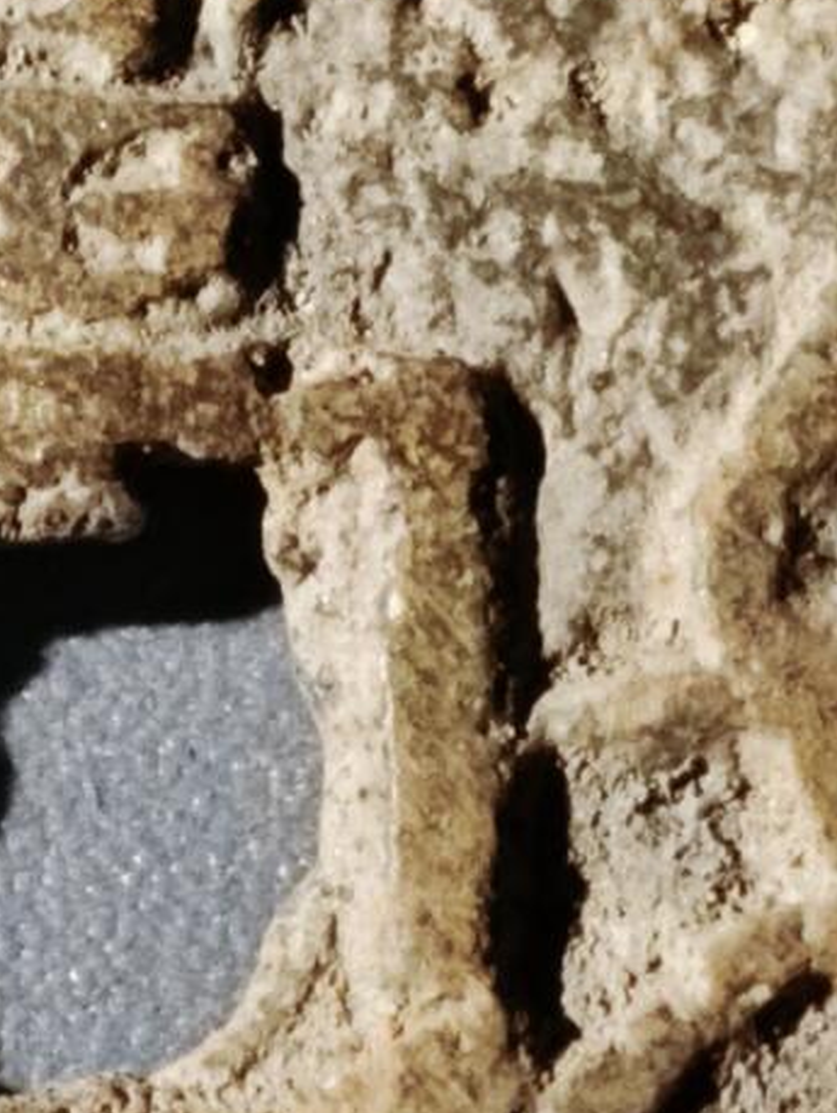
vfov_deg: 4.6
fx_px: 13876
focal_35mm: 431
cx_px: 70
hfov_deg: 3.5
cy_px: 710
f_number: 2
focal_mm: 9
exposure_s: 1/120
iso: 400
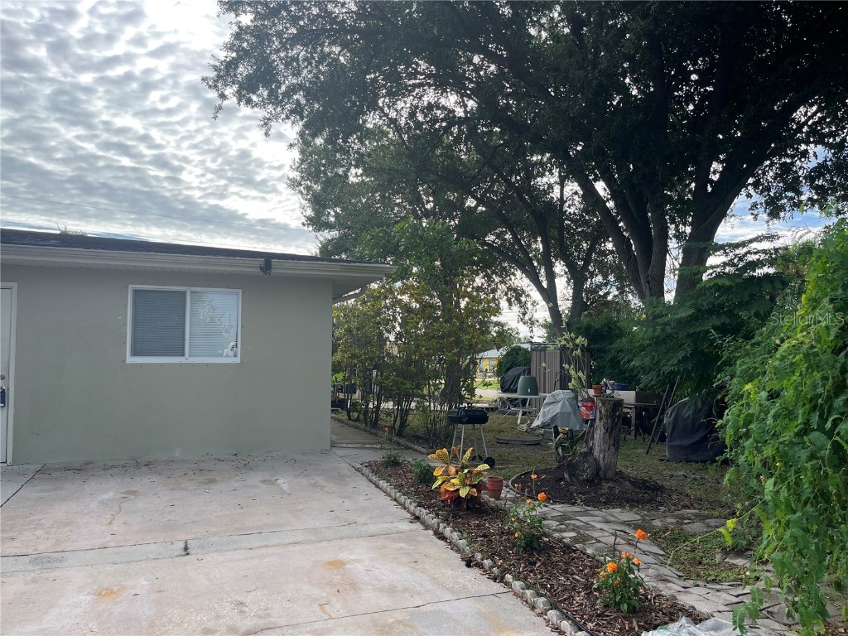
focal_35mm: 26
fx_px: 637
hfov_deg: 67.3
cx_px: 424
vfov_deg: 53.1
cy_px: 318
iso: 50
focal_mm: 5.1
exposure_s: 1/1355
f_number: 1.6
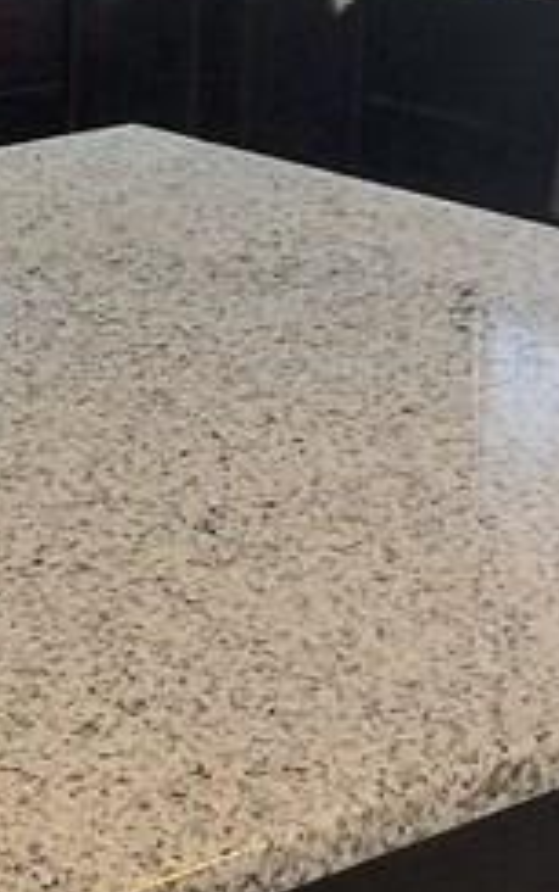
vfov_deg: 15.9
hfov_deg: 10.1
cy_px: 62
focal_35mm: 129
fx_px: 3137
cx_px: -47
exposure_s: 1/30
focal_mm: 4.15
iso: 50
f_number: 2.2
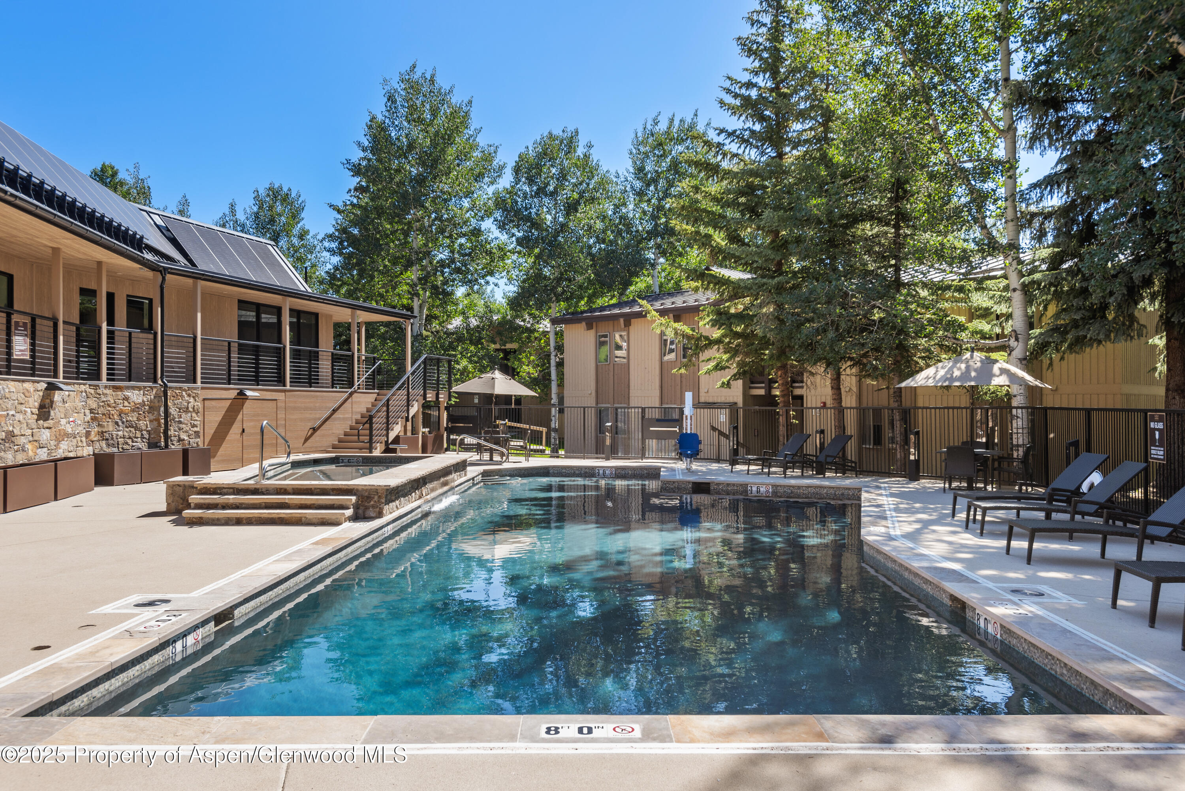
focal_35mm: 25
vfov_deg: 51.3
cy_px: 396
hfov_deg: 71.5
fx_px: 823
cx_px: 592
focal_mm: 25
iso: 125
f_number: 7.1
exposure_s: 1/160
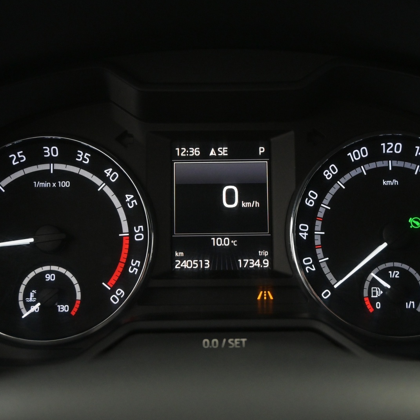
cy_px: 209
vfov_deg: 31.6
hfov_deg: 31.6
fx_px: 741
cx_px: 224
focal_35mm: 54
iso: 2500
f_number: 4.5
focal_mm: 28
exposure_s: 1/50
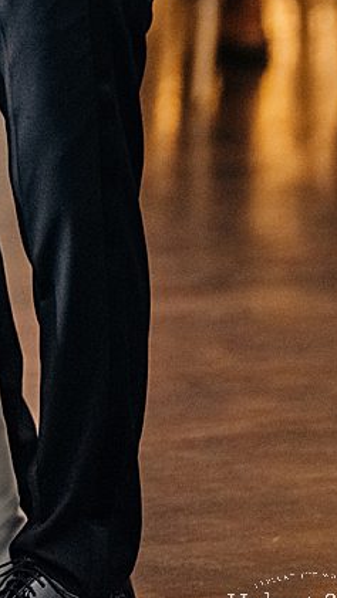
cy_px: -357
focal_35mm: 368
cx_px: -253
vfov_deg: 5.8
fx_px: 5843
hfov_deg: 3.3
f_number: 1.4
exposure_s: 1/125
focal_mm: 105
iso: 500
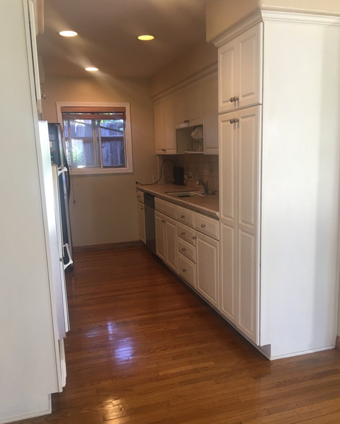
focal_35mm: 31
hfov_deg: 47.1
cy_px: 231
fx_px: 390
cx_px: 171
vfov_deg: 57.1
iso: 25
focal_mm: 4.15
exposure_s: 1/15
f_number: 2.2
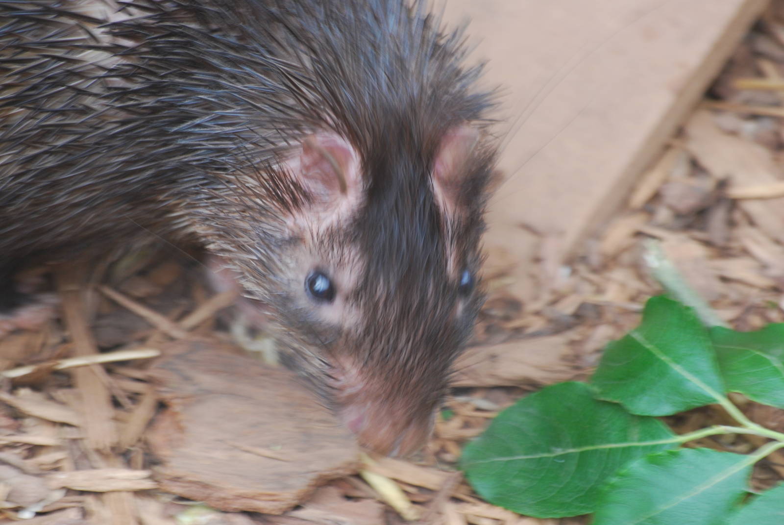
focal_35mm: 450
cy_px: 262
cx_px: 392
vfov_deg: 3.1
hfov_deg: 4.6
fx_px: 9811
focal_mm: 300
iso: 400
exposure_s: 1/30
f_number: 5.6
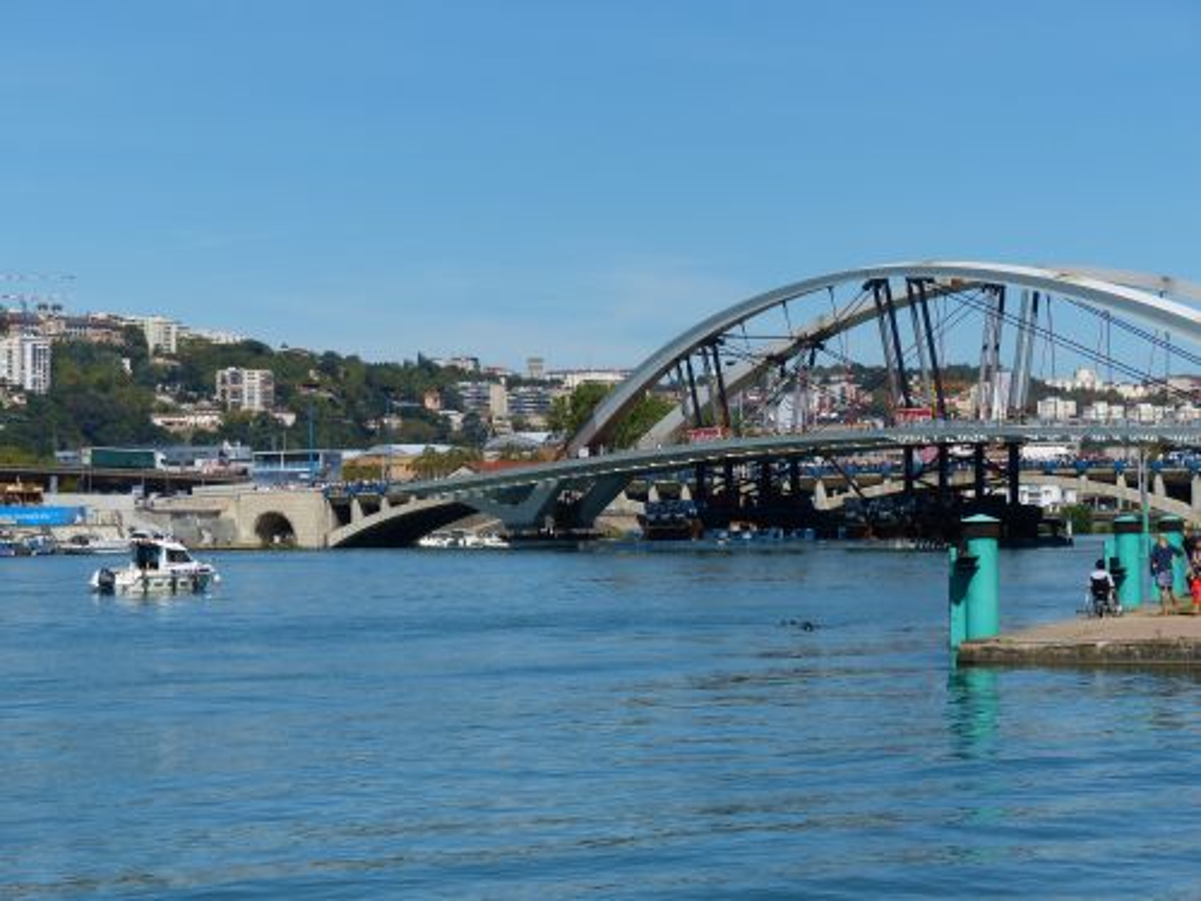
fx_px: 3435
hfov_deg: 19.8
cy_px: 450
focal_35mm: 99
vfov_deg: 14.9
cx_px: 600
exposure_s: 1/2000
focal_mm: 17.8
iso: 100
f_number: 4
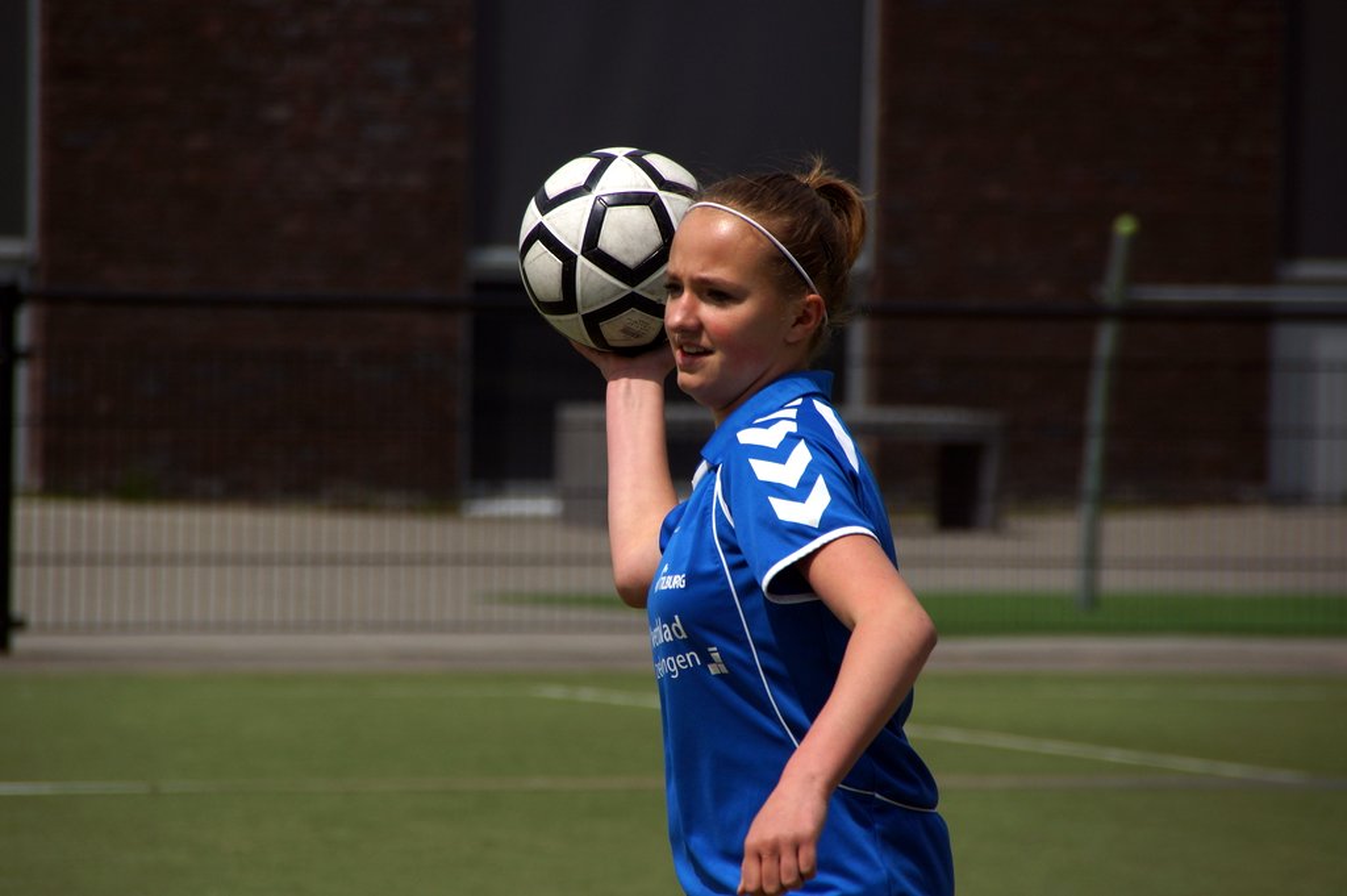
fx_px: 14020
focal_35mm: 375
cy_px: 448
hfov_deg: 5.5
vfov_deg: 3.7
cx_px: 674
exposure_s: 1/1000
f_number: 7.1
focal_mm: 250
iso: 100
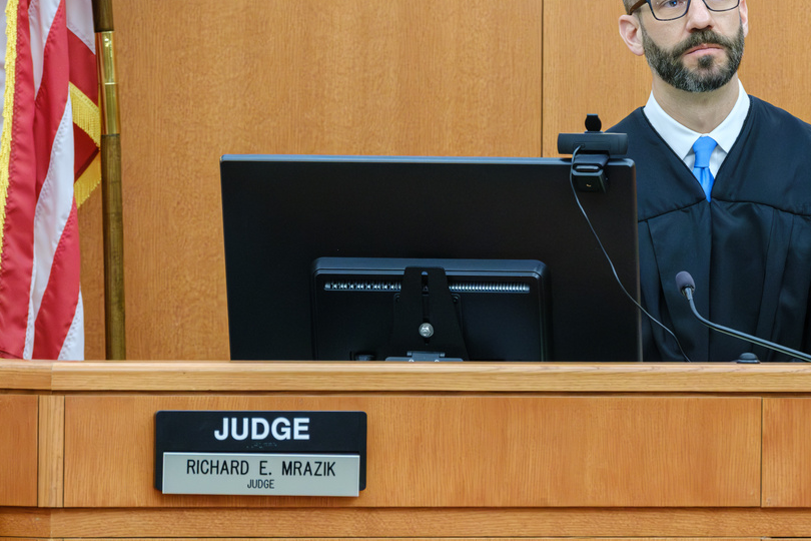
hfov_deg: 5.5
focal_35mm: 373
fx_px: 8402
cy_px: 223
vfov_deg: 3.7
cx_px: 490
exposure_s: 1/100
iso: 10000
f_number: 7.1
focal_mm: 196.6
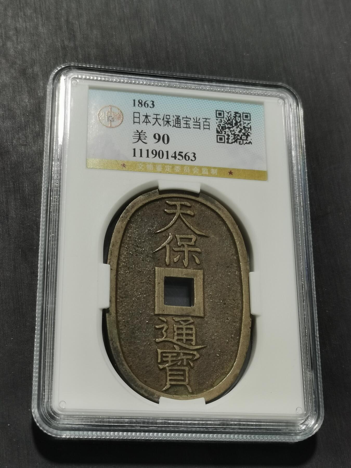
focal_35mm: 62
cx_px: 176
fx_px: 838
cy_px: 234
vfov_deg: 31.2
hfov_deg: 23.7
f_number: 1.8
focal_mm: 5.58
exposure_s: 1/90
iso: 64
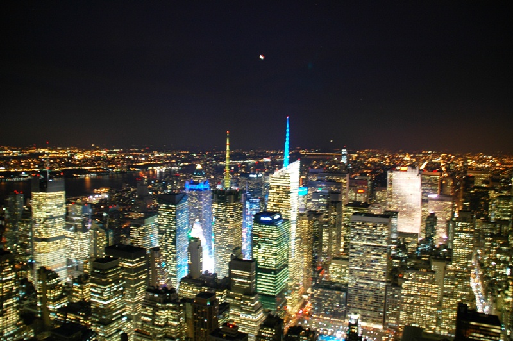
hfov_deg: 67.4
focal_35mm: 27
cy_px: 170
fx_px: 384
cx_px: 256
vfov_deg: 47.9
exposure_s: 1/1.3
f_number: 3.5
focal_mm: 18
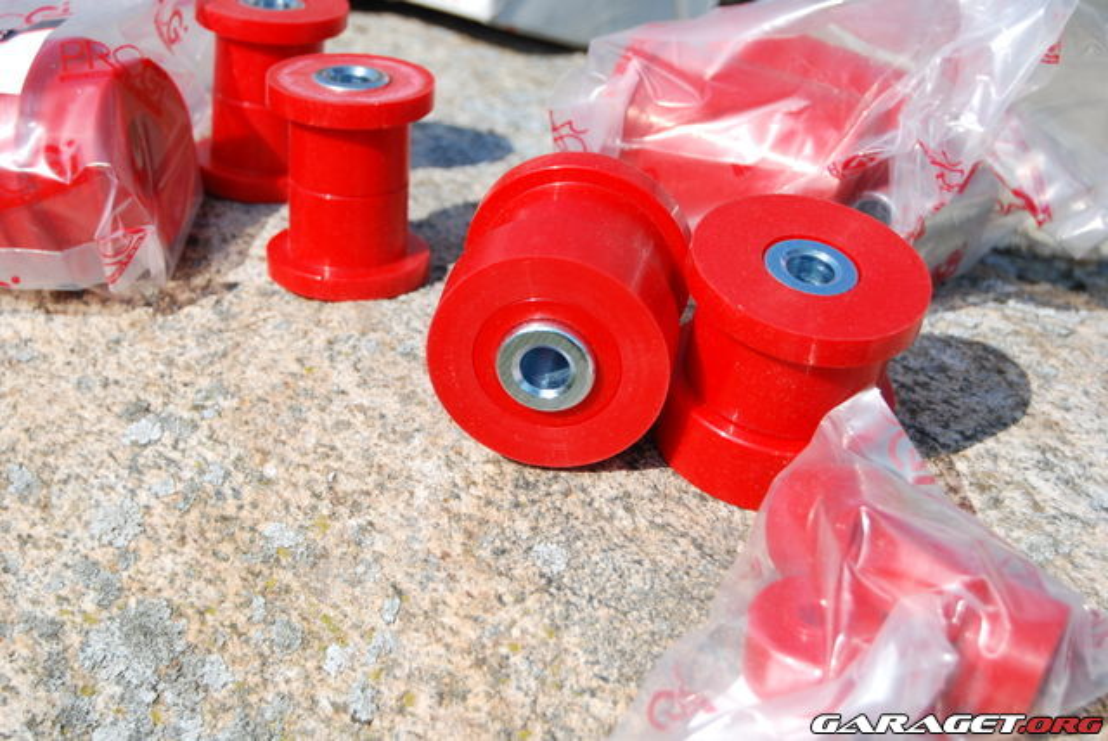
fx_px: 2218
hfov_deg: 28.0
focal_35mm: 72
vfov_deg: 19.0
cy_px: 370
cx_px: 554
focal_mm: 48
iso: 250
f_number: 6.3
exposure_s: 1/640
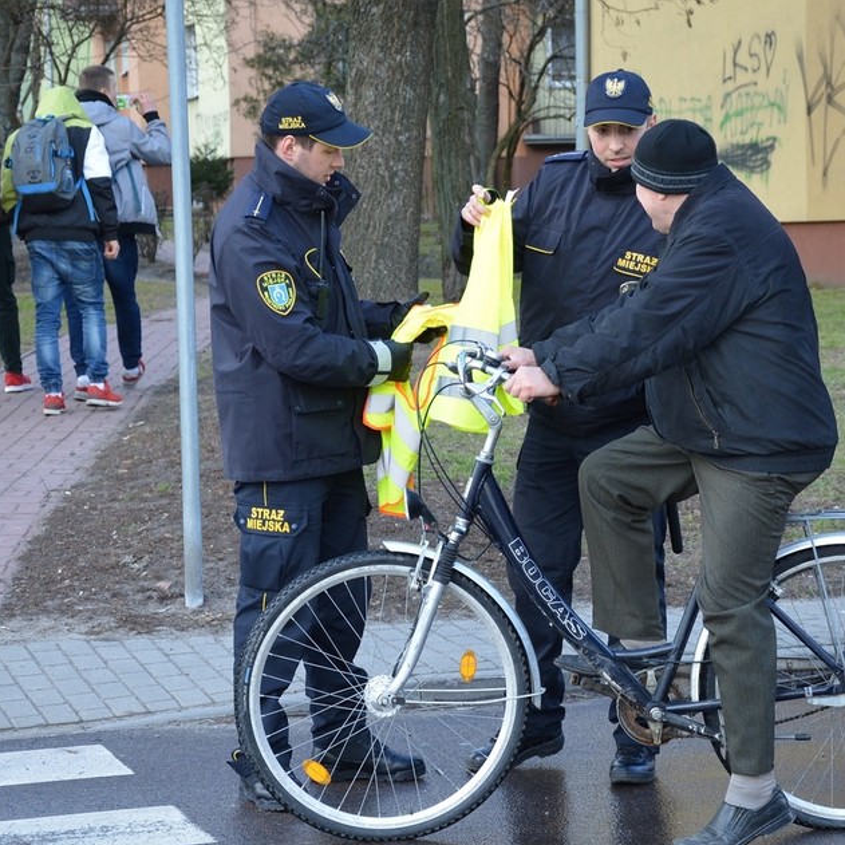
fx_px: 2679
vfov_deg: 17.9
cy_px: 427
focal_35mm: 97
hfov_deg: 17.9
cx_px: 416
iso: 250
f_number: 5.6
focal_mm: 50
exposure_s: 1/125
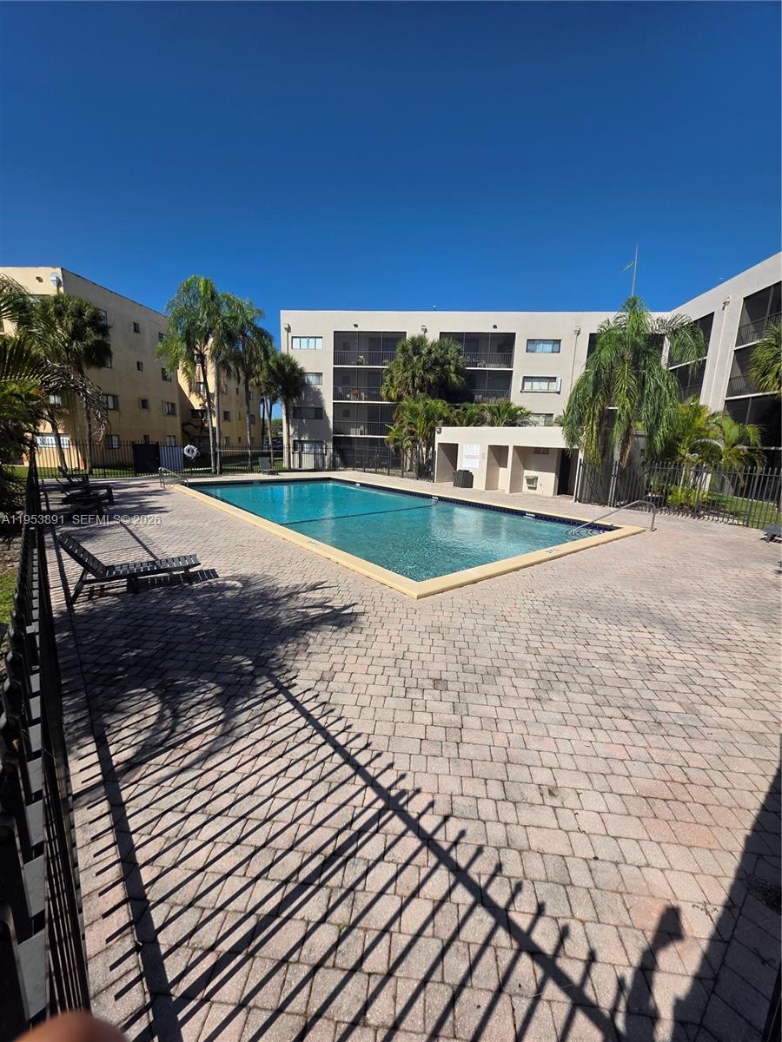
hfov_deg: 89.9
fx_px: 392
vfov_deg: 106.2
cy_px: 521
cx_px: 391
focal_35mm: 13
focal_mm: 2.2
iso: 40
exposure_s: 1/3059
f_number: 1.9
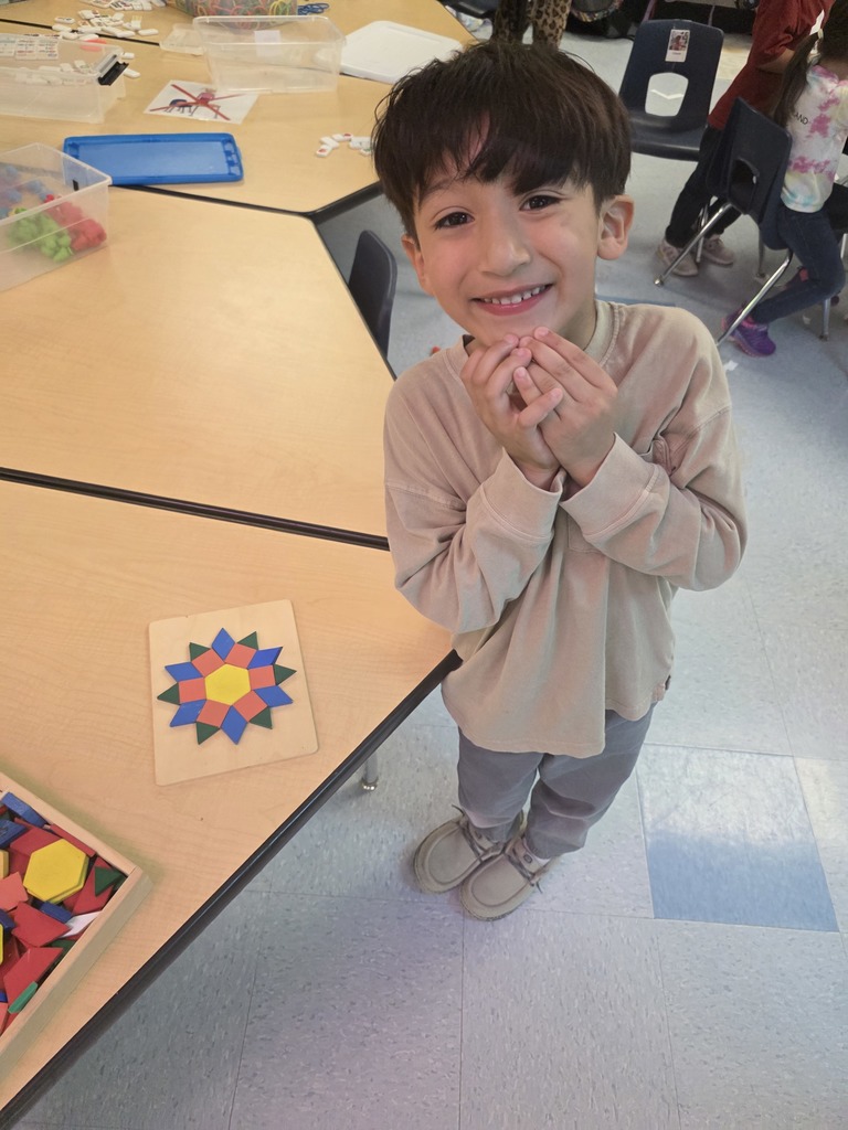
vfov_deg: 73.9
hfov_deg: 58.9
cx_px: 424
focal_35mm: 23
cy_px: 565
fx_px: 751
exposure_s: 1/120
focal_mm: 6.3
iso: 500
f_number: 1.7
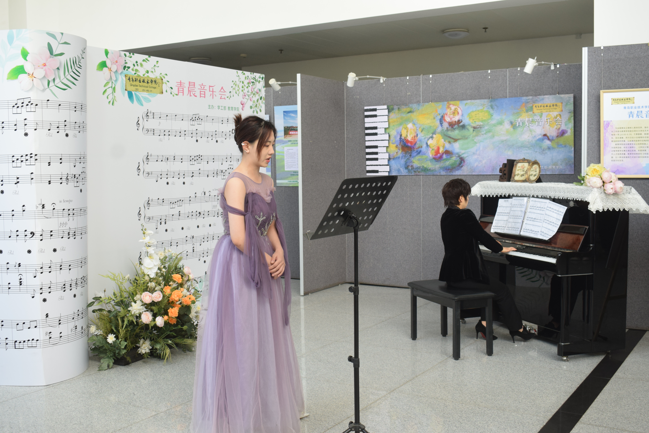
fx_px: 730
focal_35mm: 40
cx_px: 324
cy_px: 216
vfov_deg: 33.0
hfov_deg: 47.9
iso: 640
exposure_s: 1/125
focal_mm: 27
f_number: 6.3
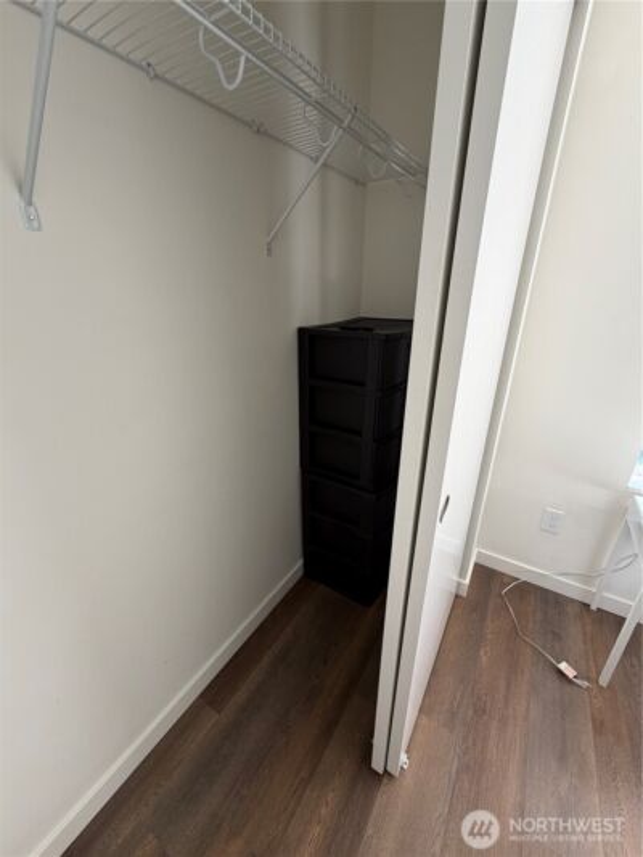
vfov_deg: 102.1
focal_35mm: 14
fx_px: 347
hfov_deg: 85.7
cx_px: 322
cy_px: 428
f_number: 2.2
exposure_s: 1/121
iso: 80
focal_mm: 2.22
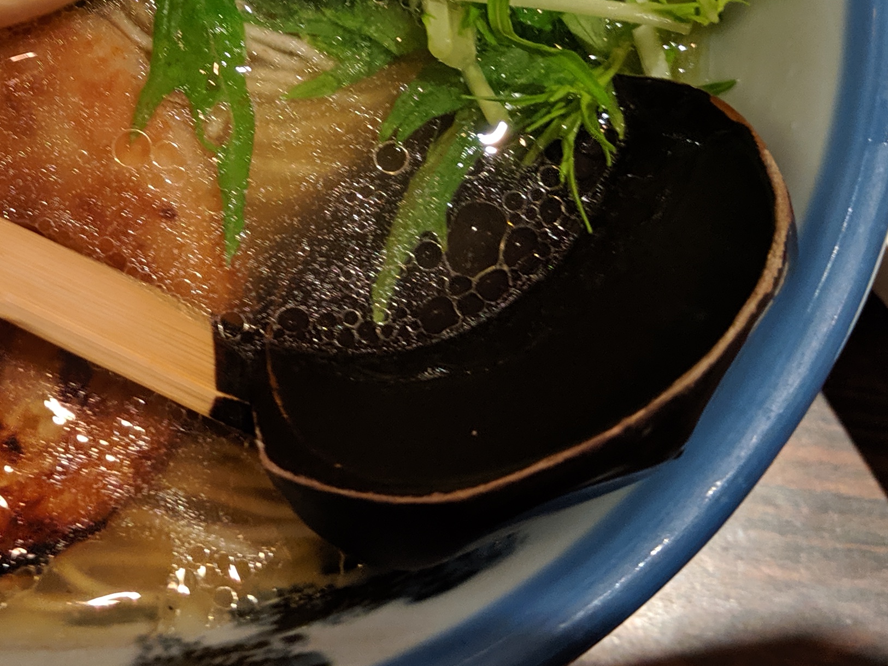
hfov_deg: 27.8
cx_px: 69
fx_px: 1719
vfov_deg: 21.1
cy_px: -19
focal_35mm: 67
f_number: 1.8
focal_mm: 4.44
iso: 231
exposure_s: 1/49.9
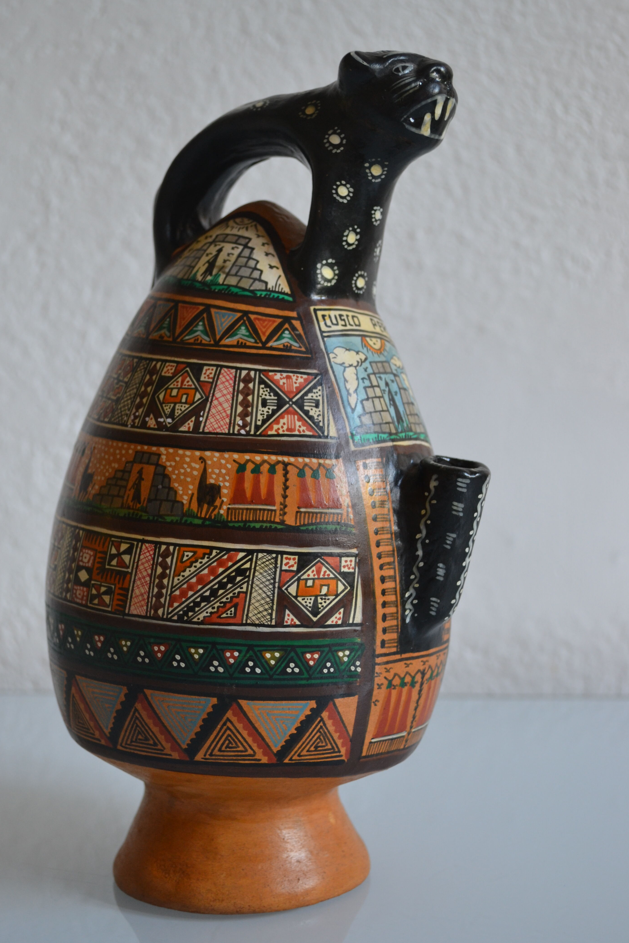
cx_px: 291
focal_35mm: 53
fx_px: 1389
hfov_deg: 25.5
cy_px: 469
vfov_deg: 37.5
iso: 400
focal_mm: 32
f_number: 4.8
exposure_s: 1/20
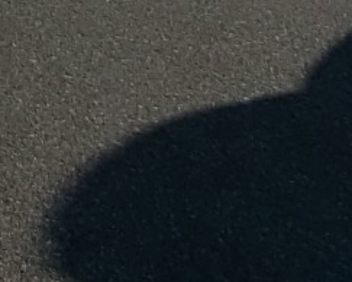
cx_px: -639
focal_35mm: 156
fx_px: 1627
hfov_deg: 9.9
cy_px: -788
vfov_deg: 7.5
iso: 80
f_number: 6.9
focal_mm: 4.06
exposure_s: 1/640
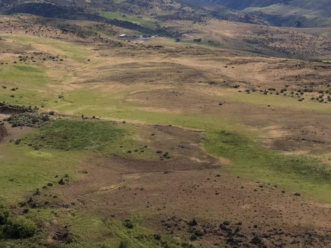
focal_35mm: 73
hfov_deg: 24.2
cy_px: 184
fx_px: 698
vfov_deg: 20.0
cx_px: -68
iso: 120
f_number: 2.8
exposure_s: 1/160
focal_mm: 8.38
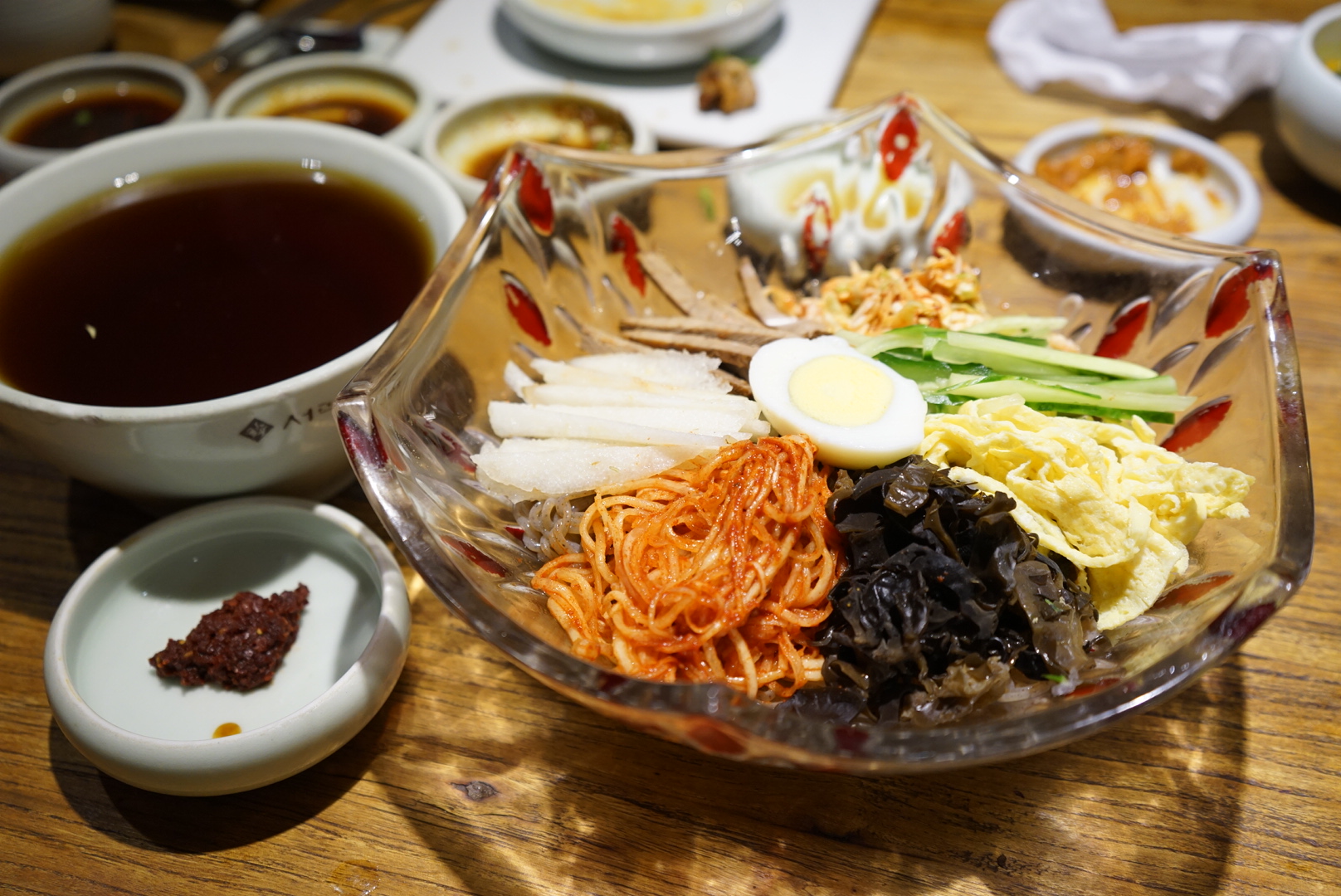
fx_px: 1305
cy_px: 448
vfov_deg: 37.9
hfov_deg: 54.4
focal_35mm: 35
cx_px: 670
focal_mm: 35
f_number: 4
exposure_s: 1/60
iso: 800
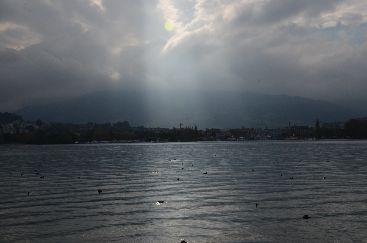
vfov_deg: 26.4
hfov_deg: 39.0
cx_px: 184
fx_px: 519
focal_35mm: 51
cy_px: 122
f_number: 16
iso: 500
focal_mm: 34
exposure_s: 1/1000
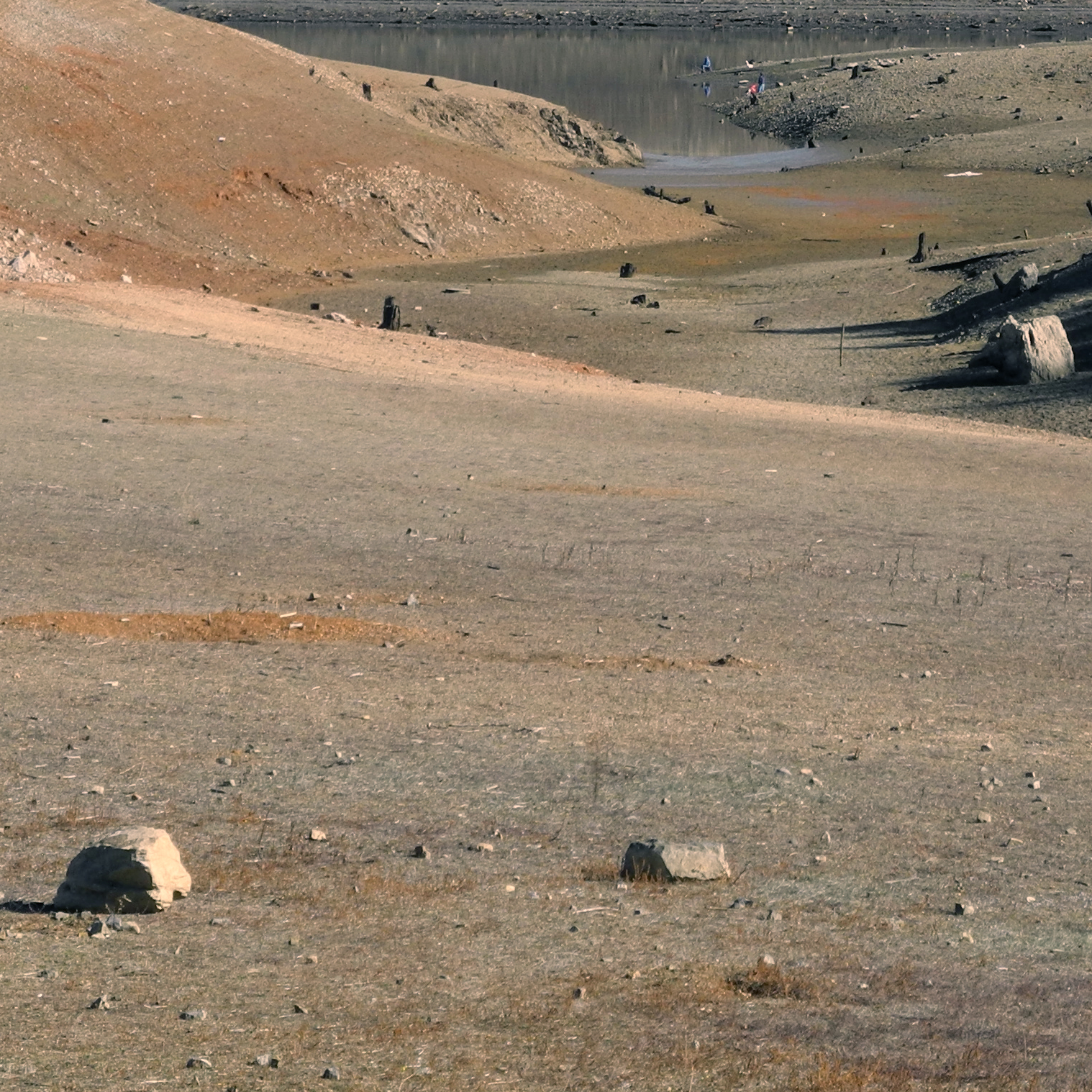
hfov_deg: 7.8
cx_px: 879
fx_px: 7959
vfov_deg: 7.8
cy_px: 119
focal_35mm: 223
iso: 100
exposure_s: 1/800
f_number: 4.5
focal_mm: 22.5
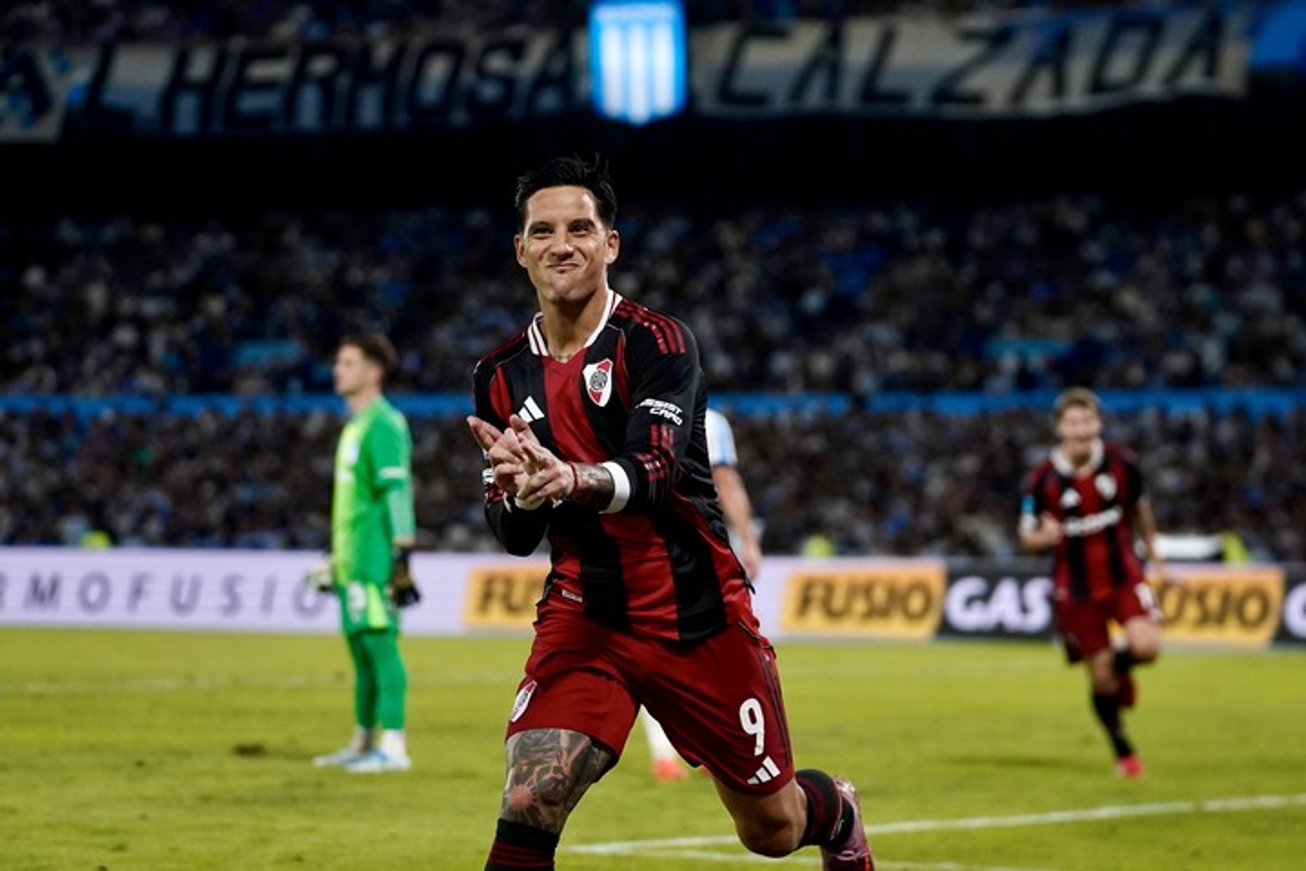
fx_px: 5586
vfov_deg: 8.9
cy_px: 436
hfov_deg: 13.3
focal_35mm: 154
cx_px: 653
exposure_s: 1/2000
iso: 2000
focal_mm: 103
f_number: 2.8
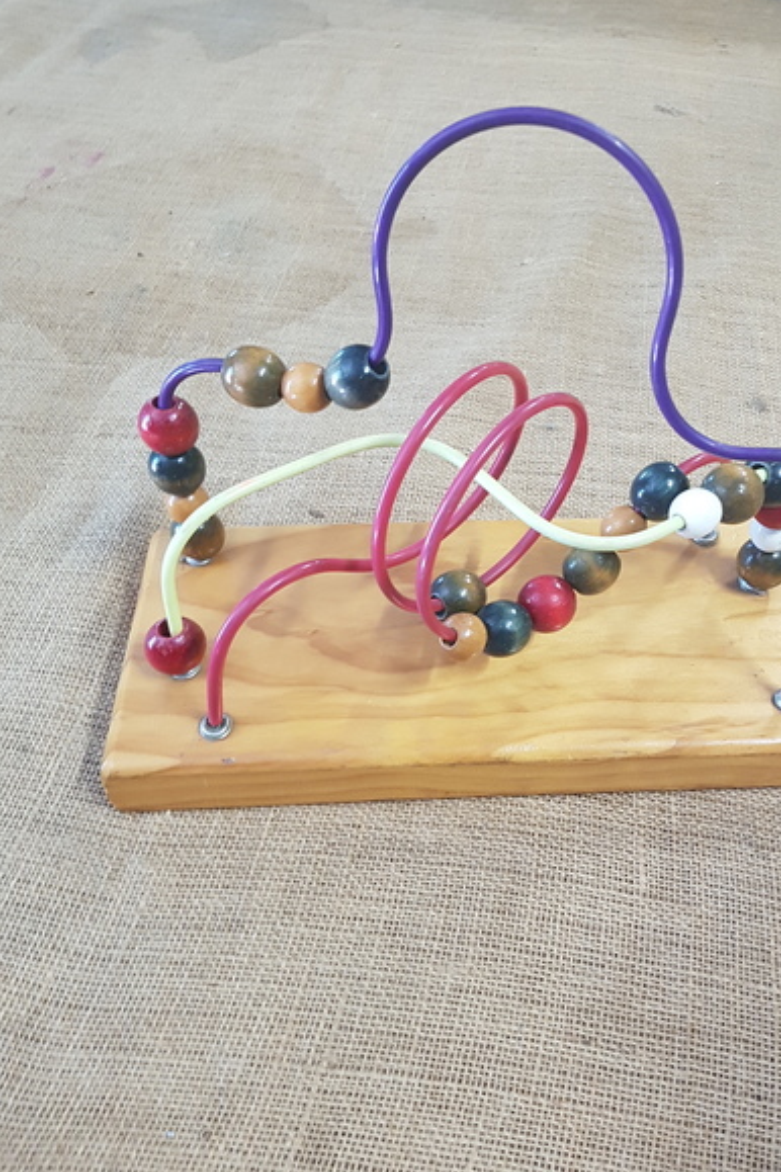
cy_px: 585
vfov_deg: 65.5
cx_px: 447
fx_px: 911
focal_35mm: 28
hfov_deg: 46.3
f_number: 1.7
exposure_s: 1/20
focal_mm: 4.2
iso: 200
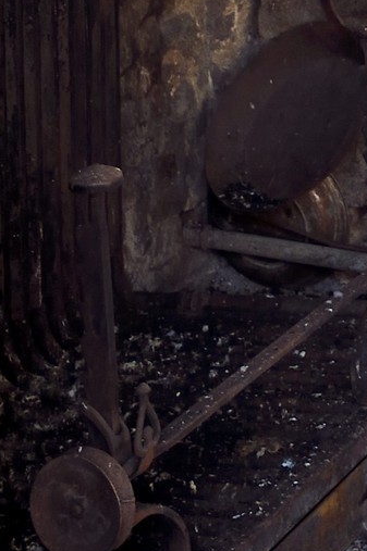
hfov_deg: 9.0
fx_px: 2252
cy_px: -480
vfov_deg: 12.6
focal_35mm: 147
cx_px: 601
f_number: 9
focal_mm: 31
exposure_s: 1/25
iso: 800
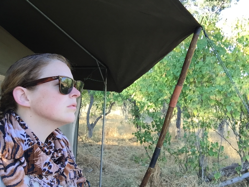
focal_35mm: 31
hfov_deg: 58.4
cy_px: 94
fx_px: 223
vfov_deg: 45.4
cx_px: 124
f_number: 2.2
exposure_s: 1/50
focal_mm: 2.65
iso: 40
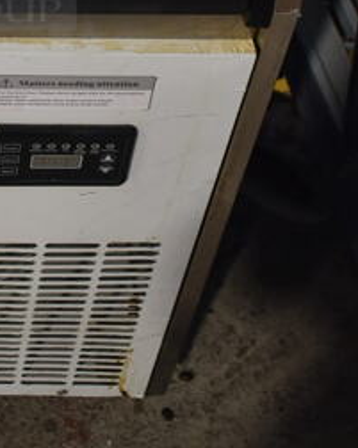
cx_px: -121
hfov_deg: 15.8
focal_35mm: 92
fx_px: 1221
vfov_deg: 19.8
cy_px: -63
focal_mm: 18
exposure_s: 1/30
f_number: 3.5
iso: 560
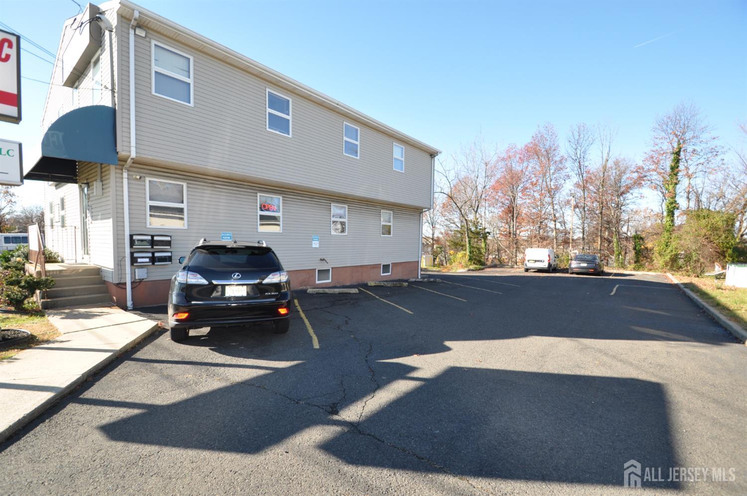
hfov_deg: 100.5
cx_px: 374
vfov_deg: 77.1
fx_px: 311
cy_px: 248
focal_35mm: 15
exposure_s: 1/200
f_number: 6.7
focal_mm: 10
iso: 200
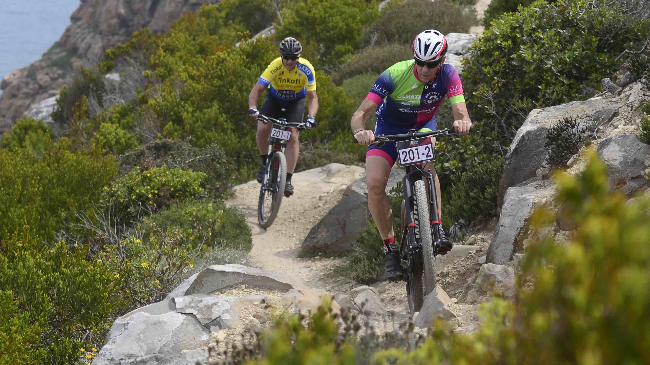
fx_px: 2792
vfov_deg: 7.5
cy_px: 142
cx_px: 106
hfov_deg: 13.2
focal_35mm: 162
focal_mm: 70
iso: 360
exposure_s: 1/4000
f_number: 2.8
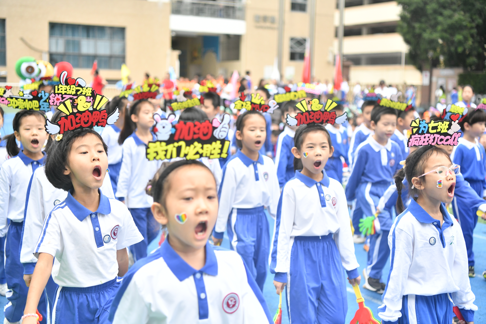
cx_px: 243
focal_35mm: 48
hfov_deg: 41.1
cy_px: 162
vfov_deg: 28.1
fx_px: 648
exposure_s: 1/4000
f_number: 2.8
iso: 1600
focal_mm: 48
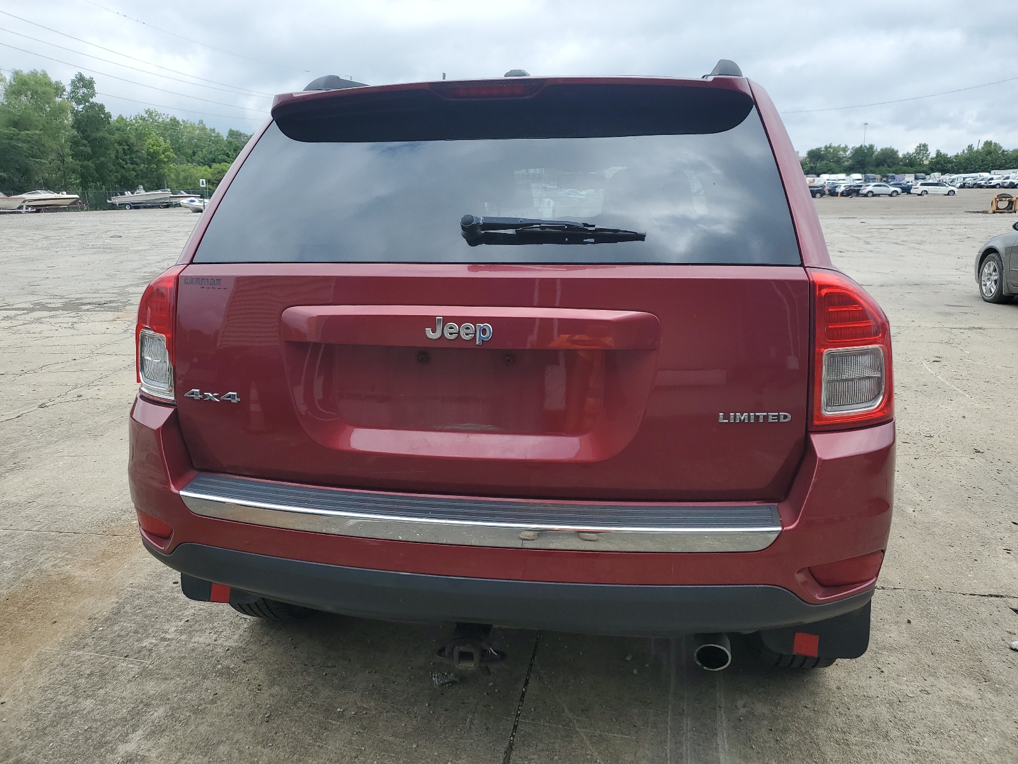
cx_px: 509
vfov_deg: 53.1
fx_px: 765
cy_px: 382
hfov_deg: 67.3
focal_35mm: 26
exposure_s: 1/1429
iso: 50
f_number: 1.5
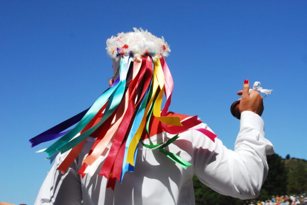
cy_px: 102
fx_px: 589
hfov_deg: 29.2
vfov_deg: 19.8
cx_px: 154
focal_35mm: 69
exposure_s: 1/1250
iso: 400
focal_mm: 46
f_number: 8
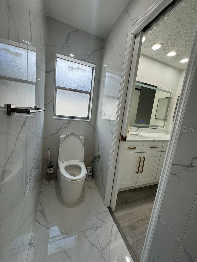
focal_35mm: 14
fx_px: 106
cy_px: 131
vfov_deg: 102.1
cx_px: 98
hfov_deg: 85.7
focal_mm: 2.22
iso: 50
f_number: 2.2
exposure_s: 1/120
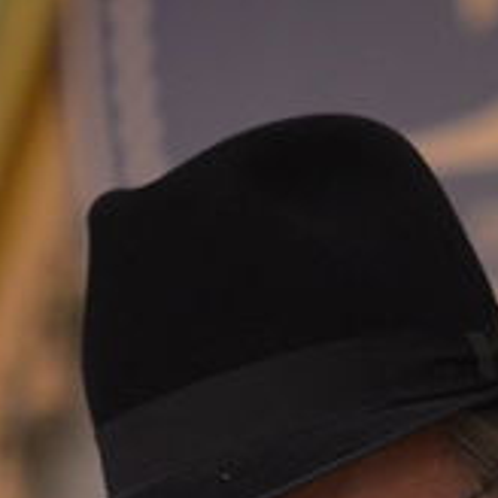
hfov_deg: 2.2
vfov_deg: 2.2
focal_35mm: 797
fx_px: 12972
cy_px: 791
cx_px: 264
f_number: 2.8
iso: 2000
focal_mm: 150
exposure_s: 1/80
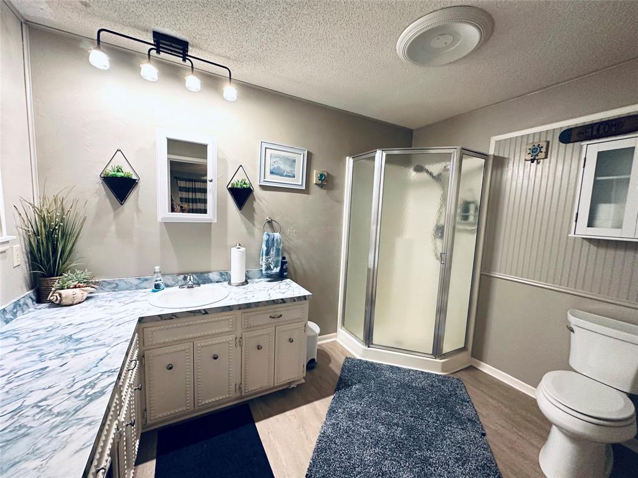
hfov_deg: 102.1
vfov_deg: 85.7
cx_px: 319
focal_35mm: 14
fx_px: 258
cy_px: 239
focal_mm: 2.22
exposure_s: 1/60
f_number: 2.2
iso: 250
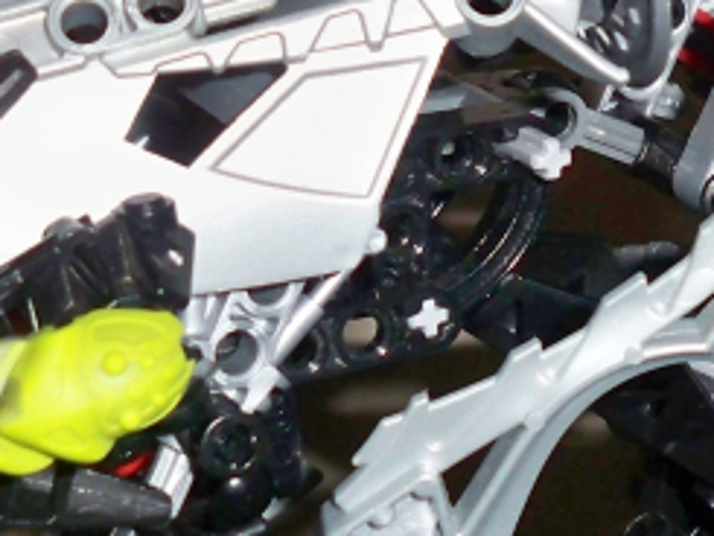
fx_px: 3013
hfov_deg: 13.5
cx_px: 385
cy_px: 221
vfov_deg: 10.2
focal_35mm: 146
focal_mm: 6.3
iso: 200
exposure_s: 1/60
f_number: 3.1
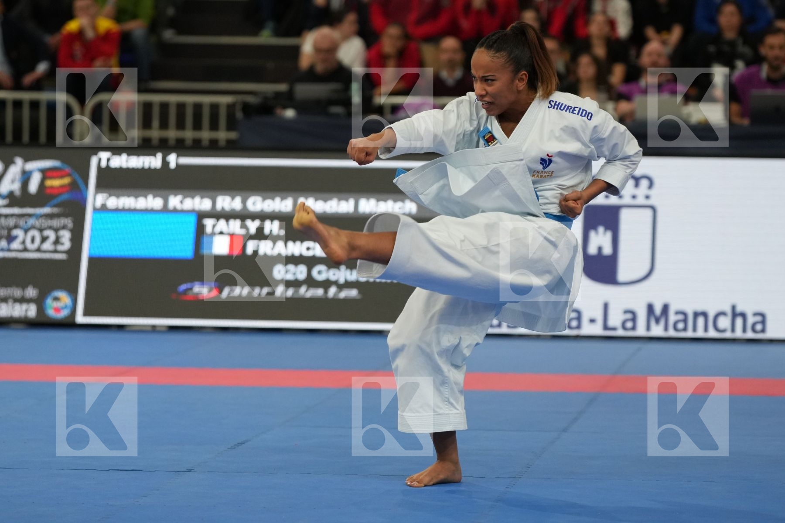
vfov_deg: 7.4
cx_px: 392
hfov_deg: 11.1
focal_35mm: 186
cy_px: 262
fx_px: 4056
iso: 1600
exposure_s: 1/1000
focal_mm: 124
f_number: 2.8
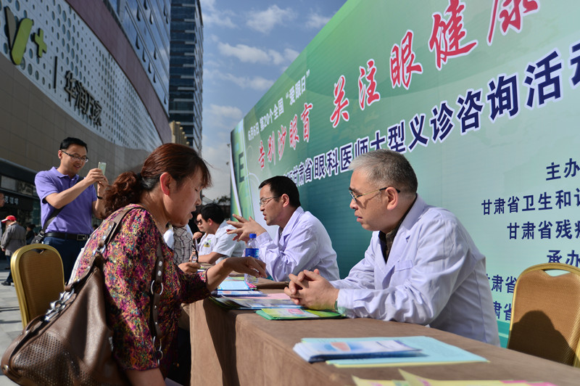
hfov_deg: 62.0
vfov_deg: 43.5
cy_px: 193
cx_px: 290
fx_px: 483
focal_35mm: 30
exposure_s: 1/1250
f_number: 4.5
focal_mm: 30
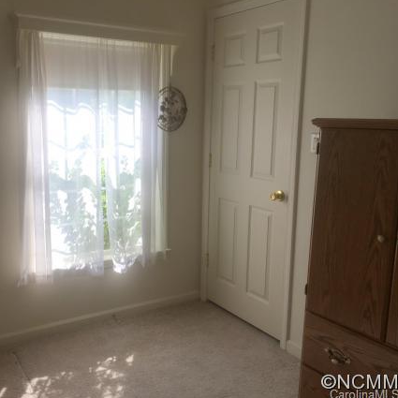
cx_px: 166
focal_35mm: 35
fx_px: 455
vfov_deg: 47.2
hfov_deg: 47.0
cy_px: 199
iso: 32
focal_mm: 4.15
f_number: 2.2
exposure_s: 1/408
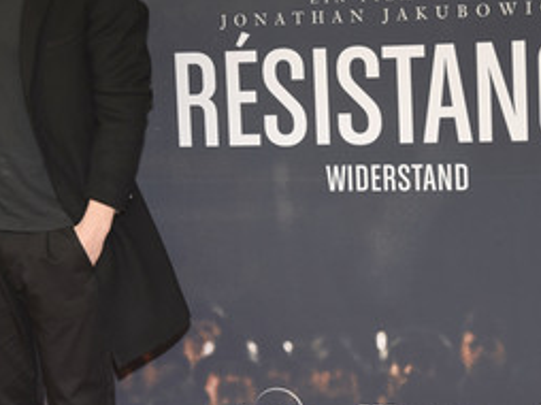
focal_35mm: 99
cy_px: 109
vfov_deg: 14.9
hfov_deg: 19.7
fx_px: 1546
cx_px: 135
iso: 2000
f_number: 6.3
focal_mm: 58
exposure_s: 1/125
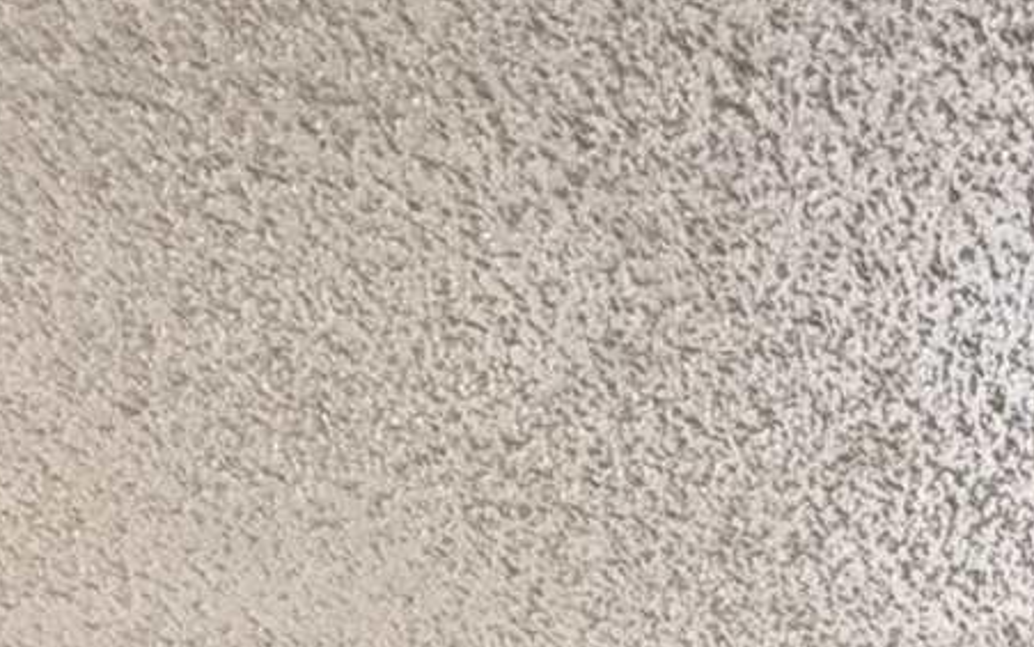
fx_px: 2847
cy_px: 2558
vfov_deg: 8.1
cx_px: 1323
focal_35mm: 101
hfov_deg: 19.1
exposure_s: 1/120
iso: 250
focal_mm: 2.22
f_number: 2.2
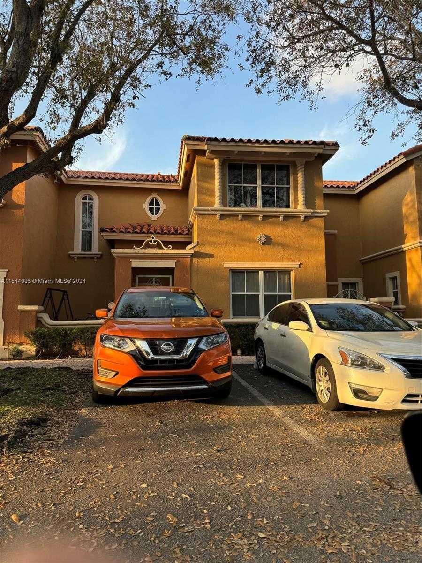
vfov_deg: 71.6
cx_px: 211
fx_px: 390
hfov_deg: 56.8
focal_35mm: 24
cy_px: 282
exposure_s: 1/627
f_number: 1.78
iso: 80
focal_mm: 6.86
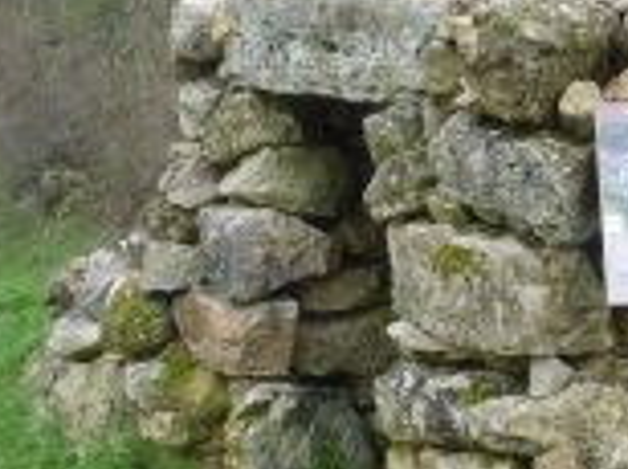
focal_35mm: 65
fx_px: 1177
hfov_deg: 28.2
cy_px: 269
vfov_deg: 22.5
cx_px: 620
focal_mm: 4.1
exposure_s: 1/200
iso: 160
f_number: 4
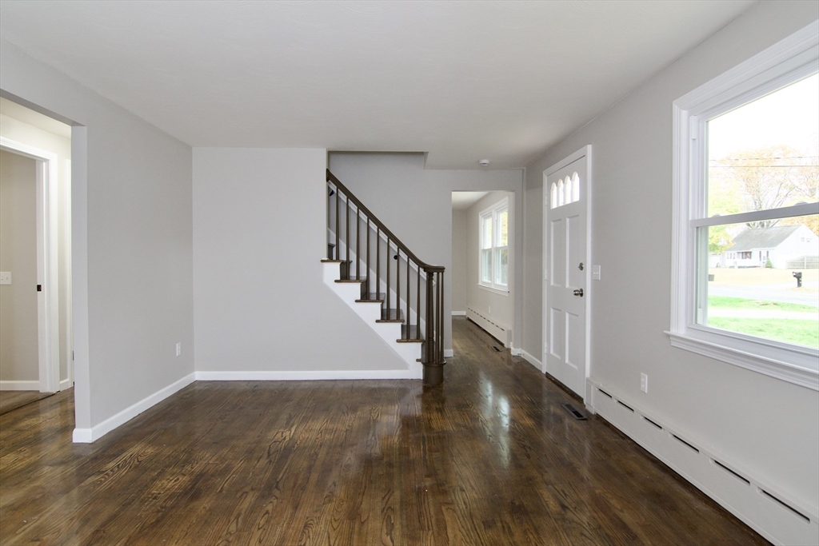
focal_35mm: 20
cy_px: 273
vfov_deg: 63.2
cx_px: 410
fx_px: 444
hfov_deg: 85.4
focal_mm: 13
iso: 450
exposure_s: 1/20
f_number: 7.1
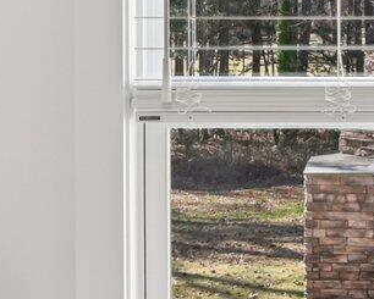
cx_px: 197
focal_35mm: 94
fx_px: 1041
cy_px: -41
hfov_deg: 20.4
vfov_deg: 15.9
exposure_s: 1/60
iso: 200
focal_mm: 15
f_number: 9
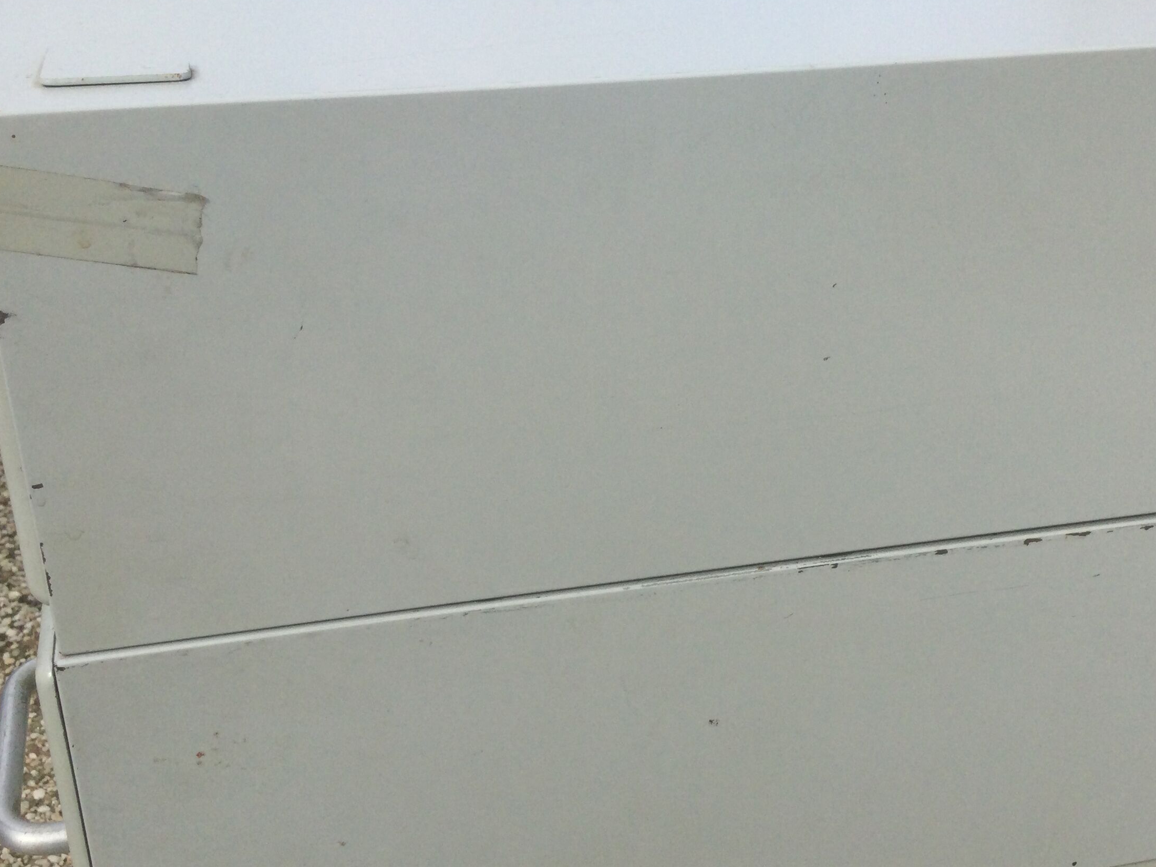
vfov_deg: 31.5
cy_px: 477
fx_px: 1536
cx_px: 611
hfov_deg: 41.2
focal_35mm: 46
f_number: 2.4
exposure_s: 1/1381
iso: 25
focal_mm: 3.3
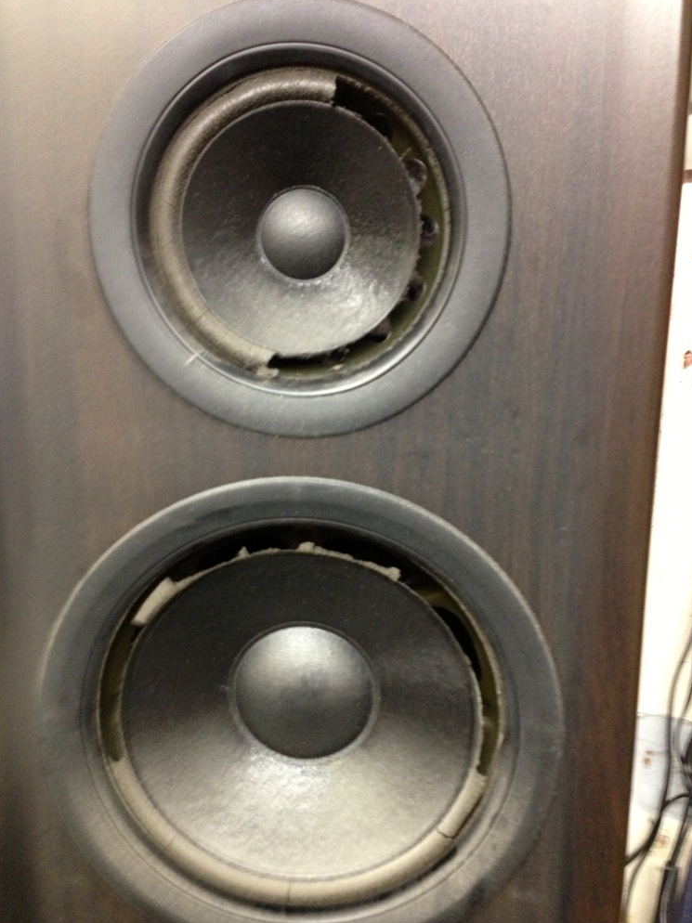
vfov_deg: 54.0
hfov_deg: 41.8
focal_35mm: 34
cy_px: 472
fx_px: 907
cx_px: 340
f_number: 2.4
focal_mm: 4.13
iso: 400
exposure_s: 1/15
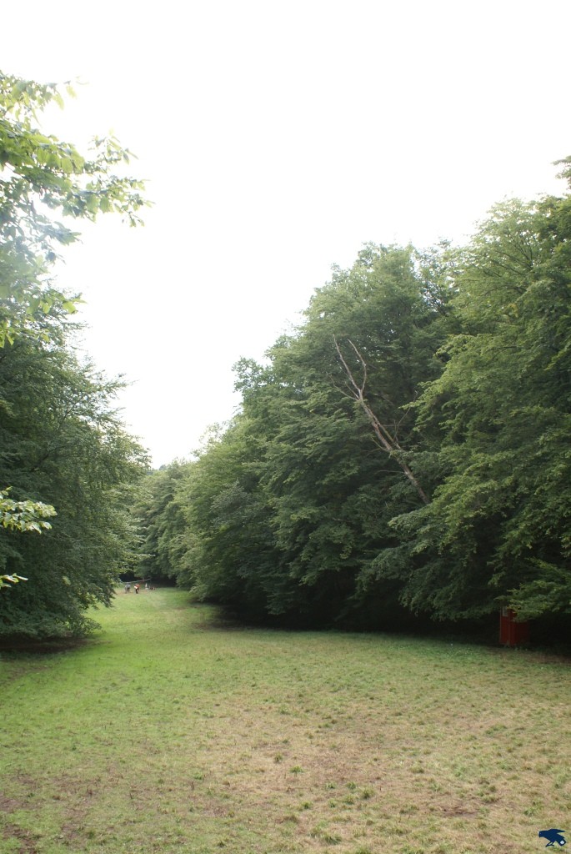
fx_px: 641
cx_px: 286
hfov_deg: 48.0
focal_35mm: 27
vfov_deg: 67.3
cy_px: 427
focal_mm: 18
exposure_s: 1/60
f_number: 8
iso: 100
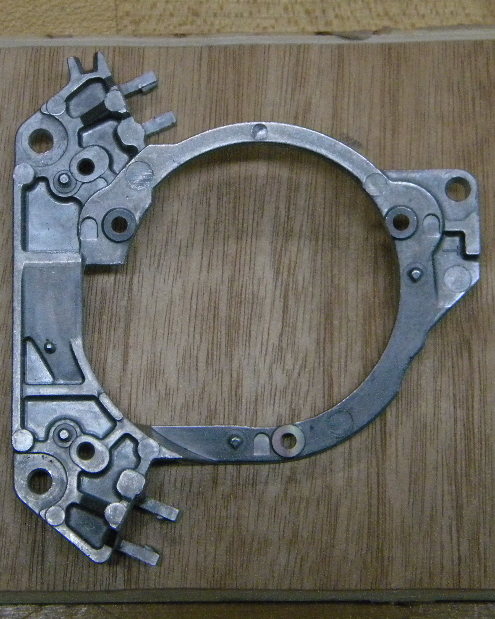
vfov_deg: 17.6
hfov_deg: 14.1
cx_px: 225
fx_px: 1996
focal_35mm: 109
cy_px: 307
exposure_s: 1/94.5
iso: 800
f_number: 4.5
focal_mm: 15.1
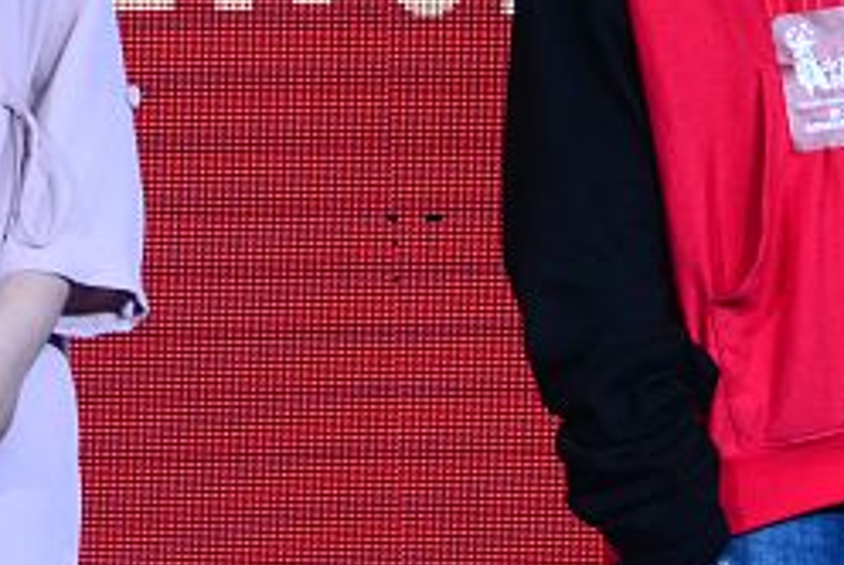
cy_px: 262
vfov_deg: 3.2
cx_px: -276
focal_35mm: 435
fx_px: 10210
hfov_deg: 4.7
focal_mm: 90
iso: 800
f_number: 5.3
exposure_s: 1/125
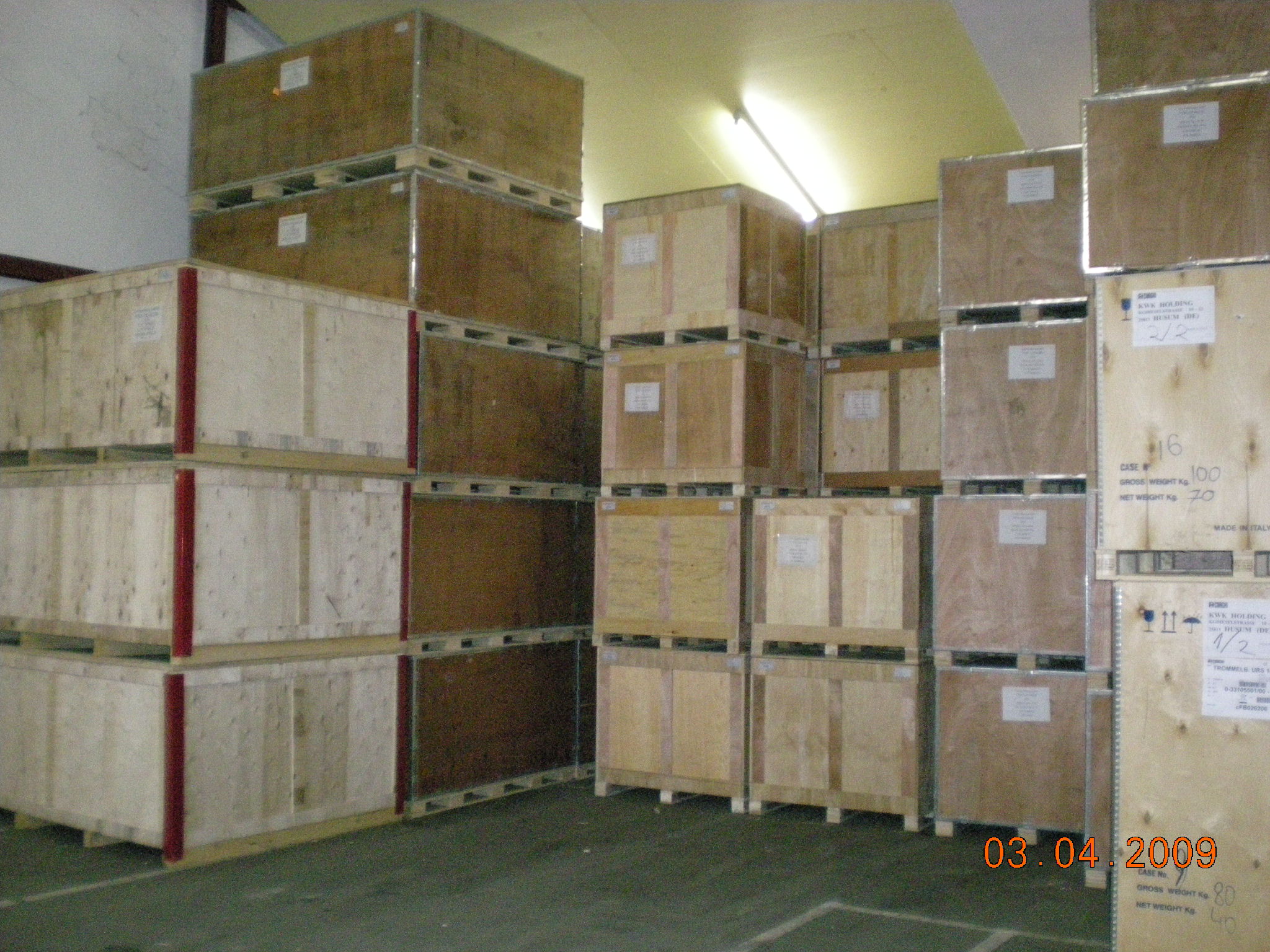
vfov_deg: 37.7
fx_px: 1394
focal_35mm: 38
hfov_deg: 49.0
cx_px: 635
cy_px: 476
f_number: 3.1
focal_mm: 6.3
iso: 800
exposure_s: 1/60
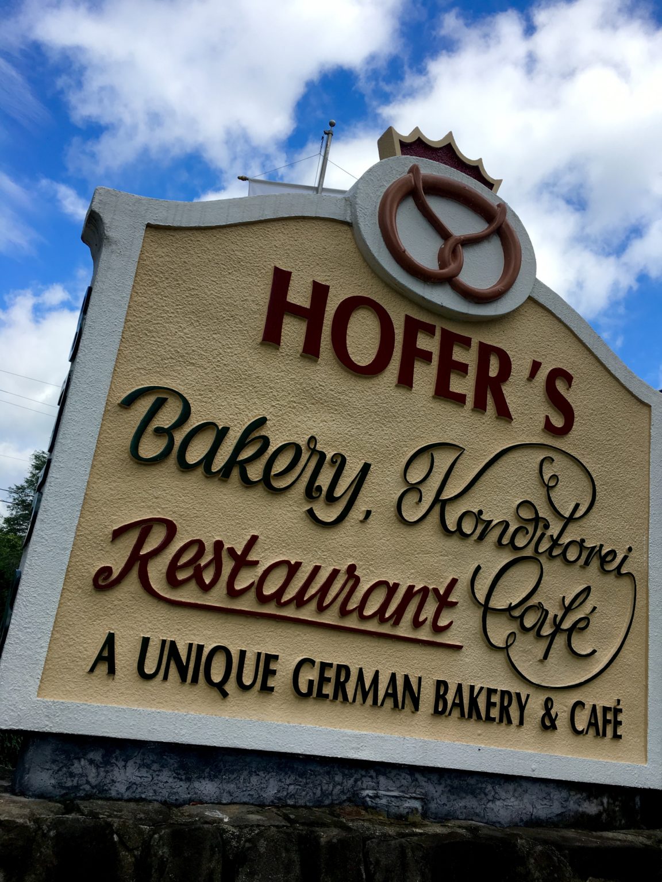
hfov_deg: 48.2
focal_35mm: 29
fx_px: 739
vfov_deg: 61.7
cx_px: 331
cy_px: 441
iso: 25
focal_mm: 4.15
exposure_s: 1/1040
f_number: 2.2
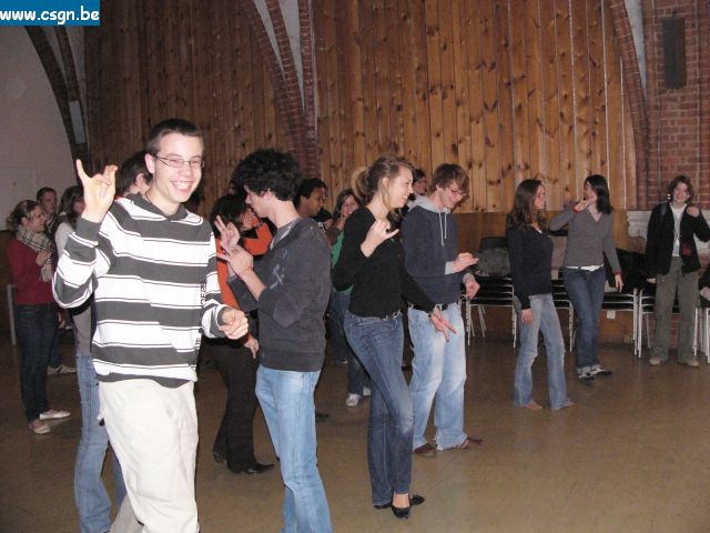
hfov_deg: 51.4
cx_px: 355
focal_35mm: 36
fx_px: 738
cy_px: 266
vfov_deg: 39.7
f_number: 2.8
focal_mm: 6
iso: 400
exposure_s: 1/60
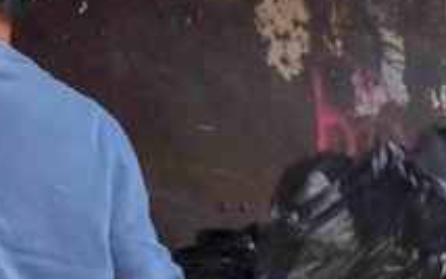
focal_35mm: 321
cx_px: -121
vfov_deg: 4.1
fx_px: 3908
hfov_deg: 6.5
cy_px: 296
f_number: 6.3
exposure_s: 1/160
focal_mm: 45
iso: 800
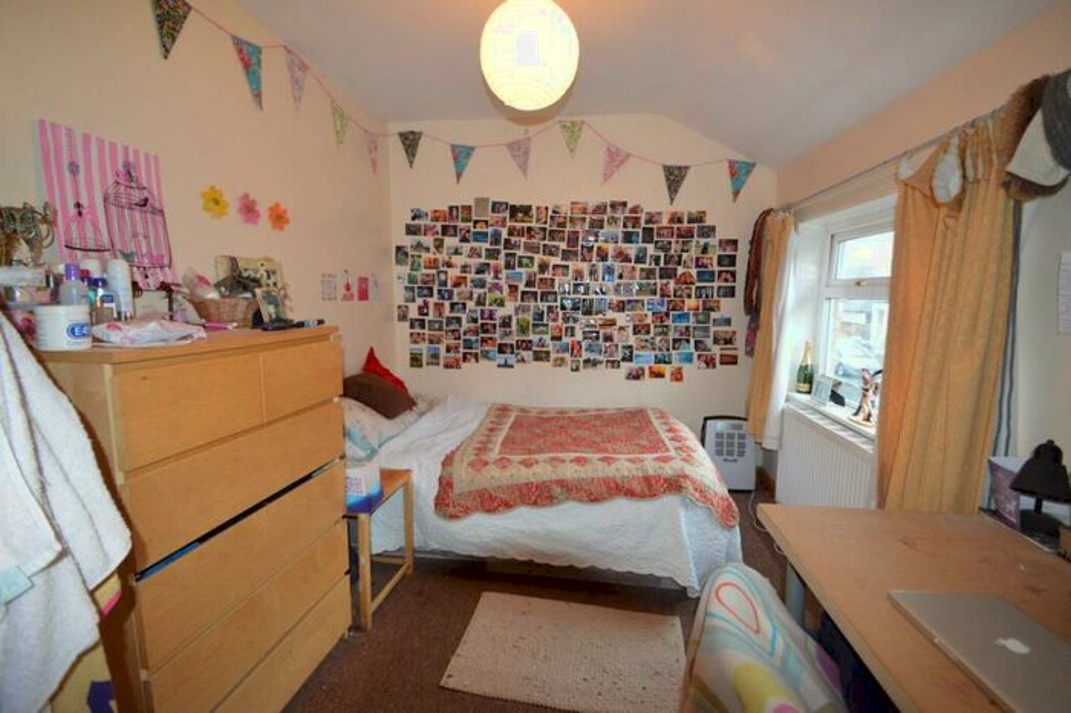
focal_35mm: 15
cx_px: 536
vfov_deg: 77.3
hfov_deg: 100.4
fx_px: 446
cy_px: 356
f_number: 3.5
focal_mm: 10
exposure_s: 1/60
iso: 1400
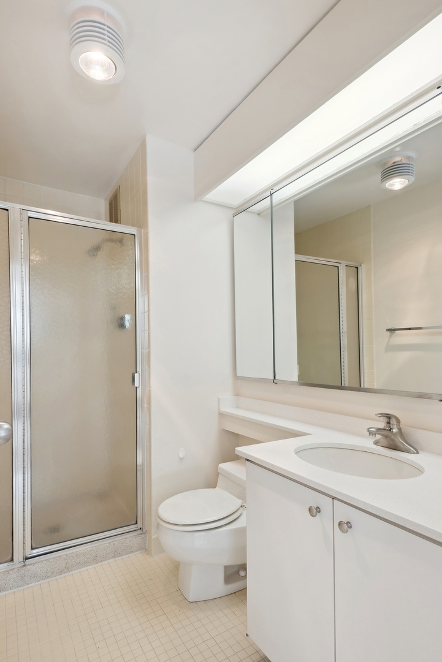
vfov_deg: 93.3
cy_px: 331
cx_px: 221
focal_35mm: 17
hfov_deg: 70.5
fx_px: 313
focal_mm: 17
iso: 400
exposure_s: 1/80
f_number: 8
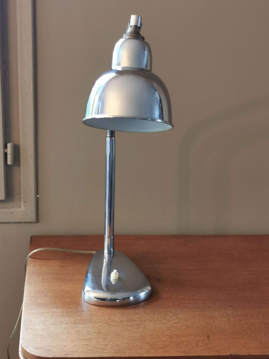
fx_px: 715
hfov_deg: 21.3
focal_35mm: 69
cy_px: 180
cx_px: 134
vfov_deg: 28.2
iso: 250
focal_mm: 5.56
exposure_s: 1/50
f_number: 1.6
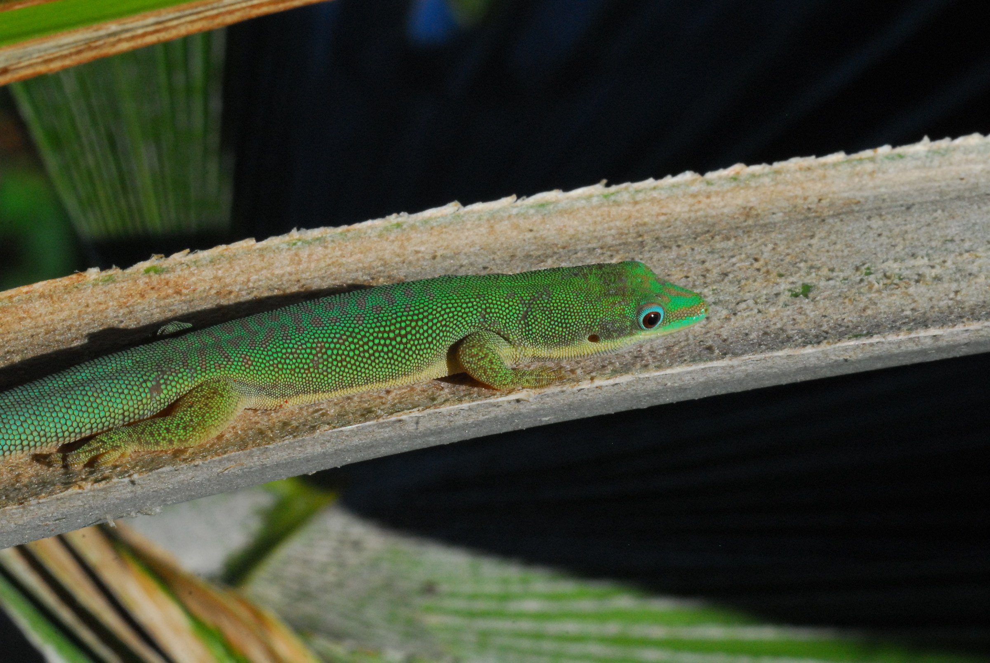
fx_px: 16518
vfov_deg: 2.3
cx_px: 495
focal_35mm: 600
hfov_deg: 3.4
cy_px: 332
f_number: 22
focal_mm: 400
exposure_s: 1/320
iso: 800
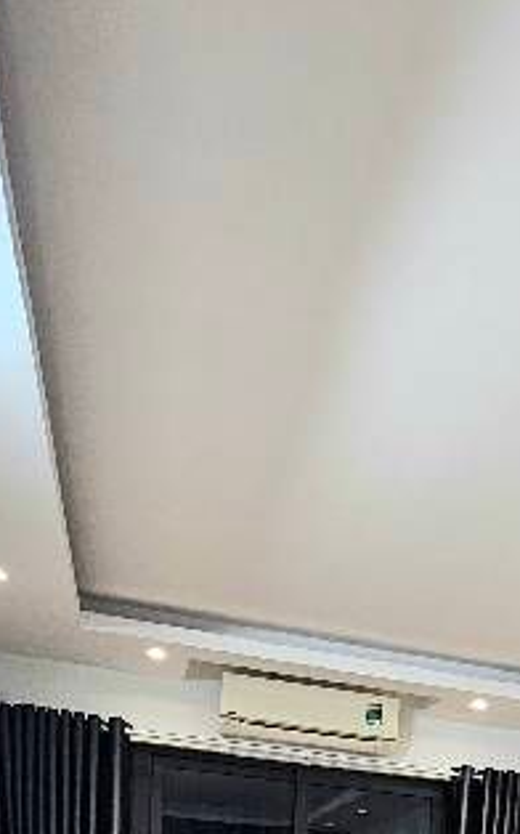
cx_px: 562
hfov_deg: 26.5
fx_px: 1021
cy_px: 1009
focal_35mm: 45
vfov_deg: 34.9
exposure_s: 1/50.3
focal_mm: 2.2
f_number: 2.2
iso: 100
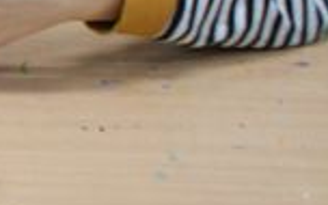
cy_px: -241
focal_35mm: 193
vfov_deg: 6.5
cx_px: -529
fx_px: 1725
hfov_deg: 9.4
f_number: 4.5
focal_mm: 24
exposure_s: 1/40
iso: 400
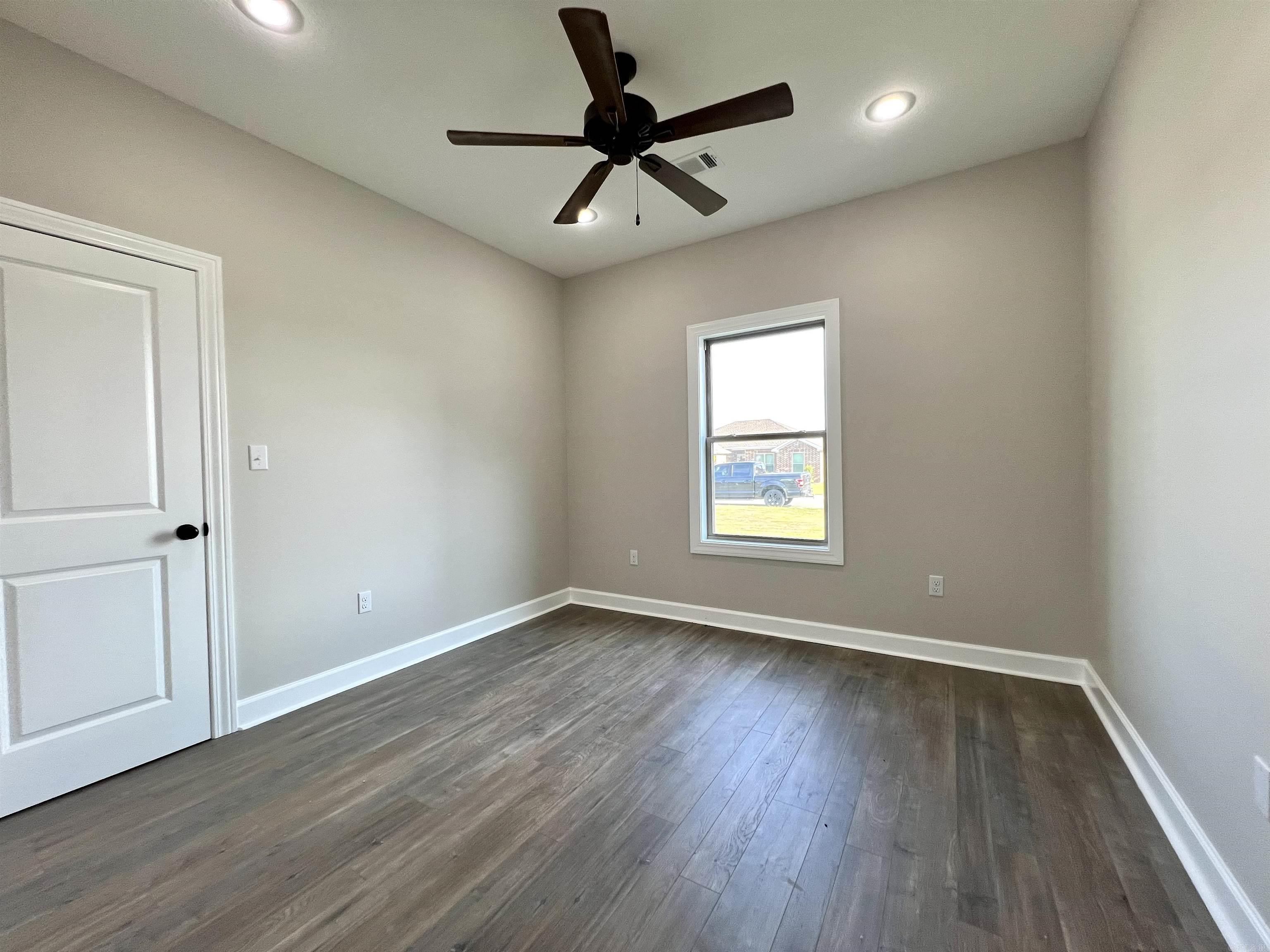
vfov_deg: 89.9
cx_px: 635
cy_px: 476
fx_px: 477
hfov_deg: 106.2
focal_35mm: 13
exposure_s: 1/120
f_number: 1.8
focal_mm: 1.57
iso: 80
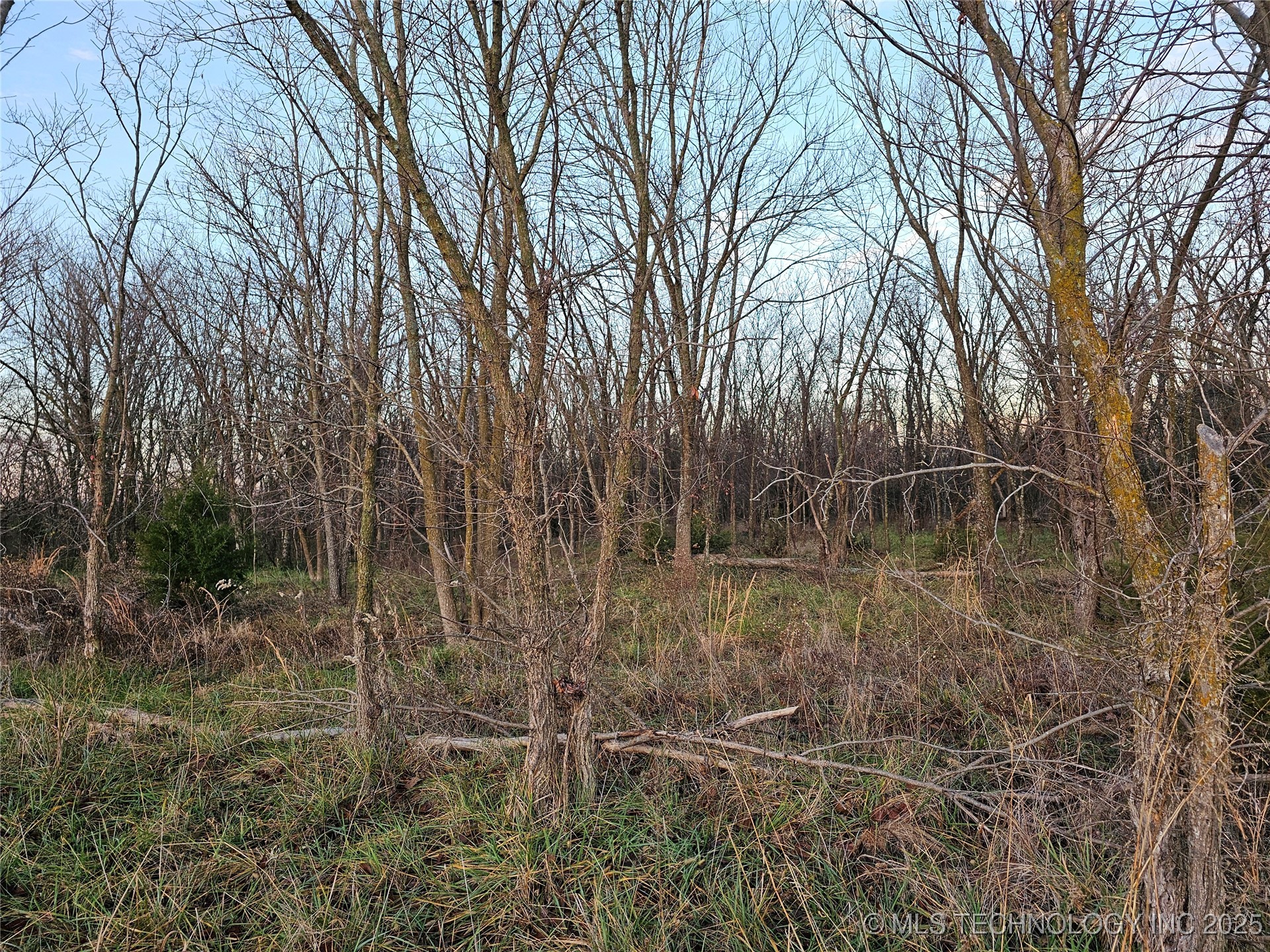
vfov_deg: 58.9
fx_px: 844
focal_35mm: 23
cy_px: 476
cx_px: 635
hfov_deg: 73.9
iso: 80
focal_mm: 6.3
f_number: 1.7
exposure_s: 1/180
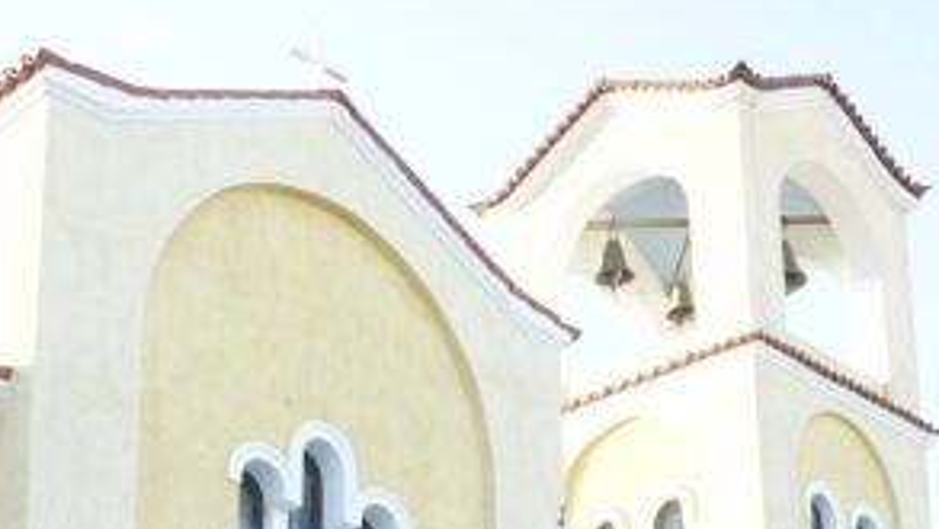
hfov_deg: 27.7
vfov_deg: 15.3
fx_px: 1843
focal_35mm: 74
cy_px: 752
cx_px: 122
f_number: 9
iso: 1000
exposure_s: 1/160
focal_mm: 18
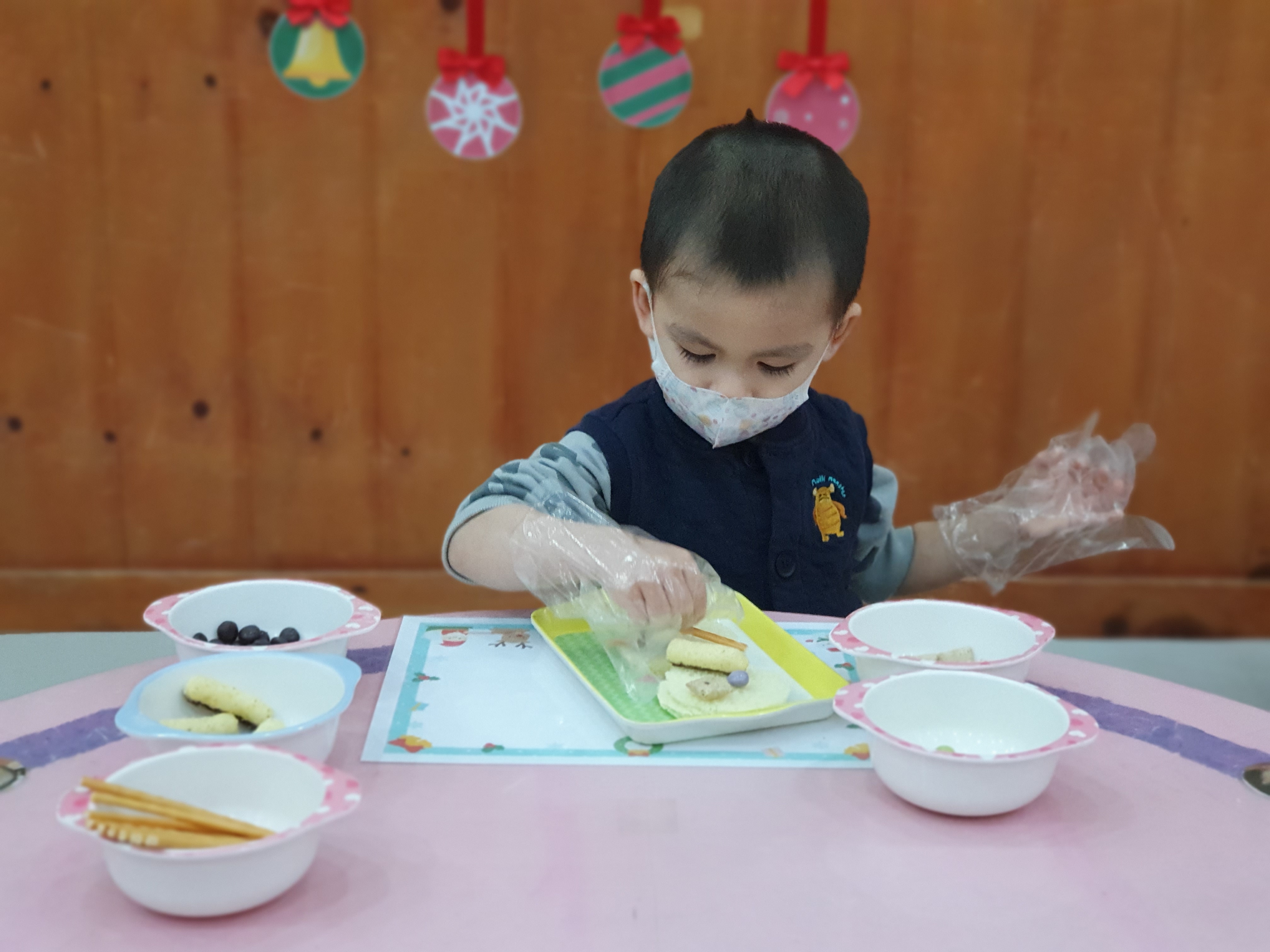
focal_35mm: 52
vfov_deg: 28.0
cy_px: 476
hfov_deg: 36.8
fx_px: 1908
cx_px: 635
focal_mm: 6
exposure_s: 1/60
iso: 400
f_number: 2.4
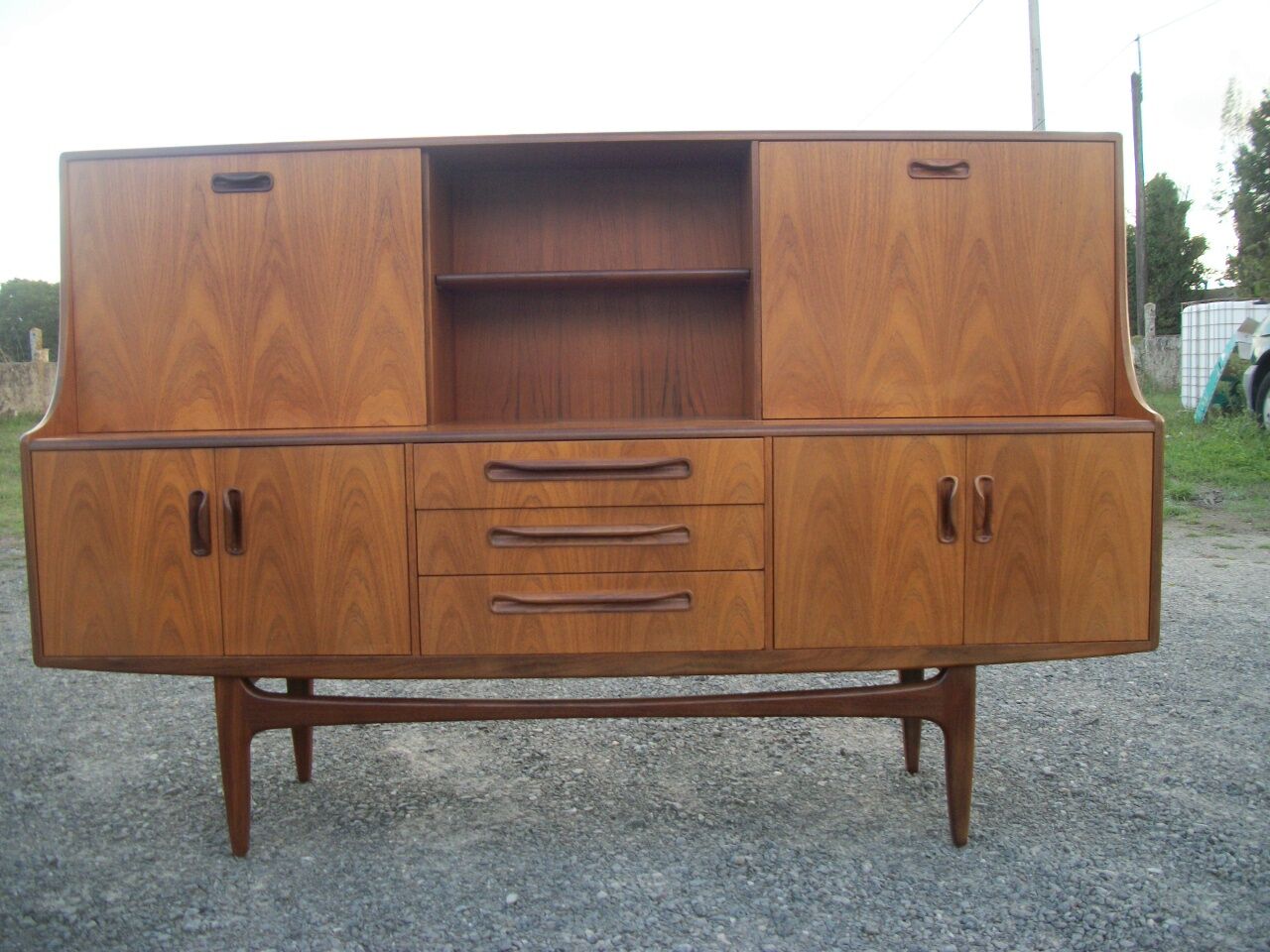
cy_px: 476
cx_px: 635
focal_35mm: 32
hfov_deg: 56.8
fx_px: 1174
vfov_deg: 44.2
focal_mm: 5.7
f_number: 2.9
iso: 80
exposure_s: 1/160
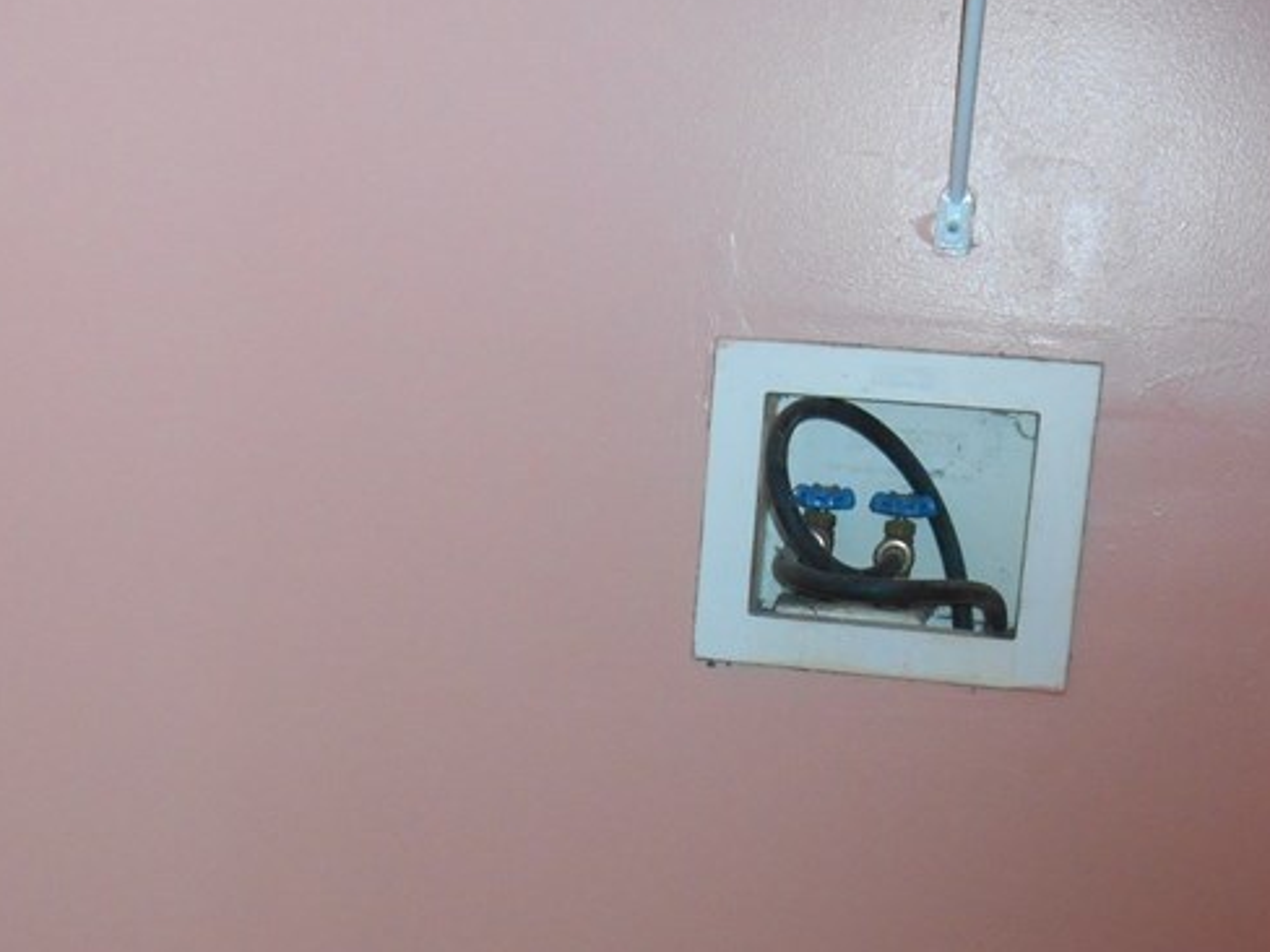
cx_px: 528
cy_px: 874
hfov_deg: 29.8
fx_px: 2385
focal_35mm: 65
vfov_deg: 22.0
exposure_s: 1/25
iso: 250
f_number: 3.6
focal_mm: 5.5
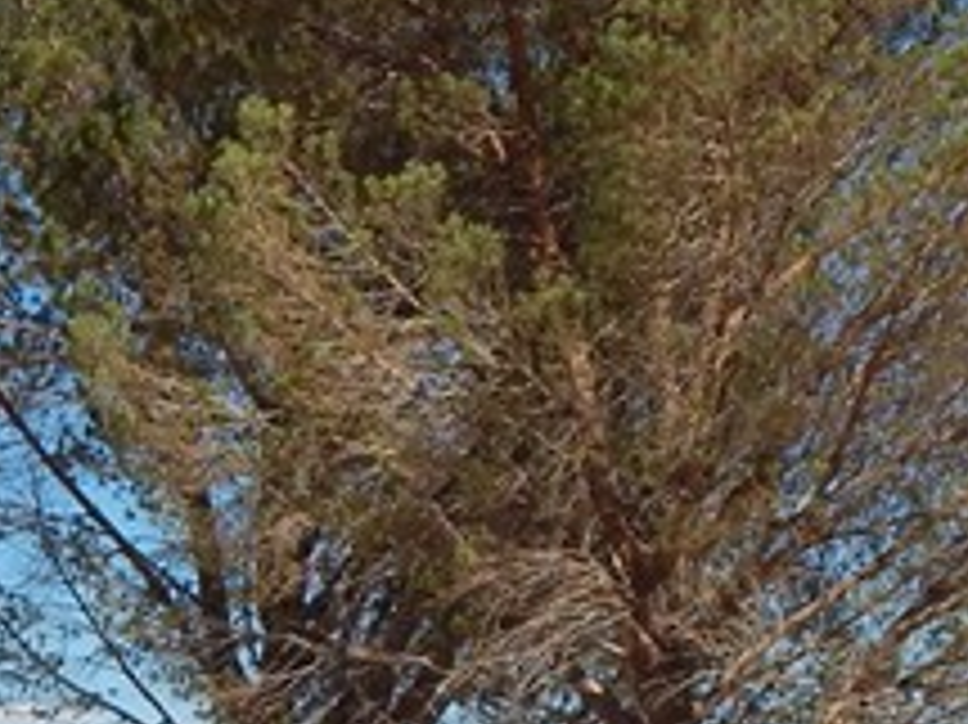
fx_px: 2935
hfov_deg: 18.6
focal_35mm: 105
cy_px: 877
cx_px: 257
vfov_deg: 13.7
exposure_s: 1/800
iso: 125
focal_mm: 4
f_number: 6
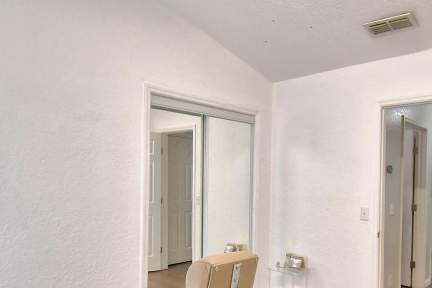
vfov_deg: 46.0
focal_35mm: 28
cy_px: 180
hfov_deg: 64.6
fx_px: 336
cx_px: 268
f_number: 4.5
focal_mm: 10
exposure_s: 1/125
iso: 400
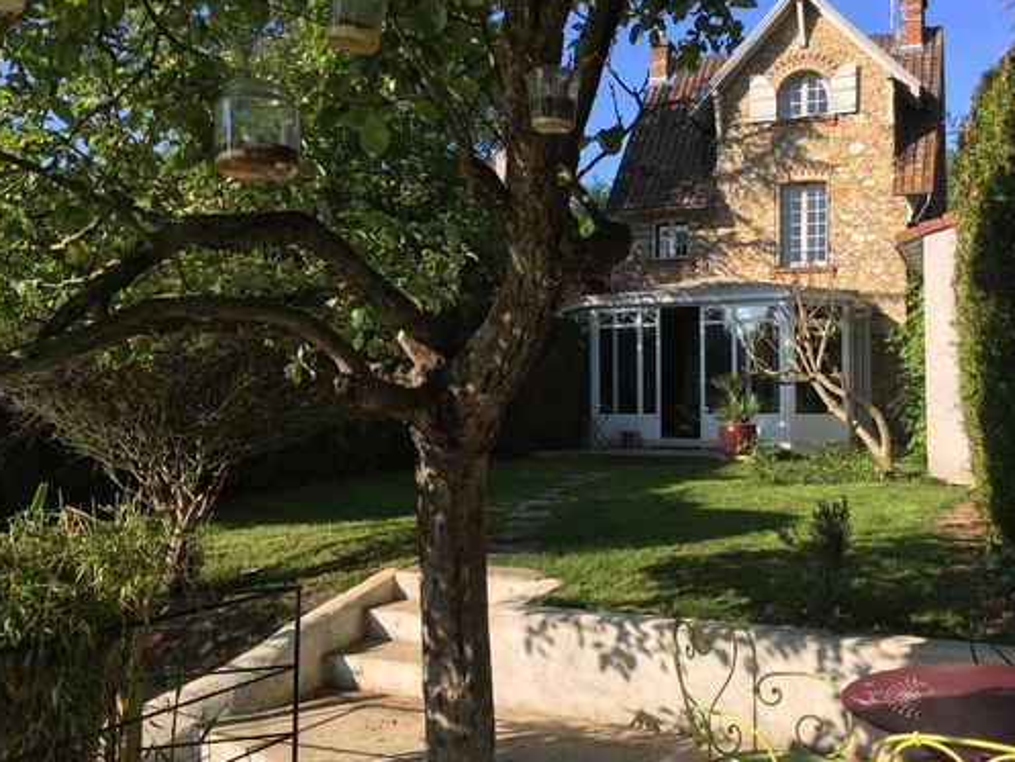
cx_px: 570
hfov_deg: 52.5
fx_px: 1027
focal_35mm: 35
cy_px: 374
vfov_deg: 40.7
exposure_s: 1/874
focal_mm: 4.15
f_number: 2.2
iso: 25
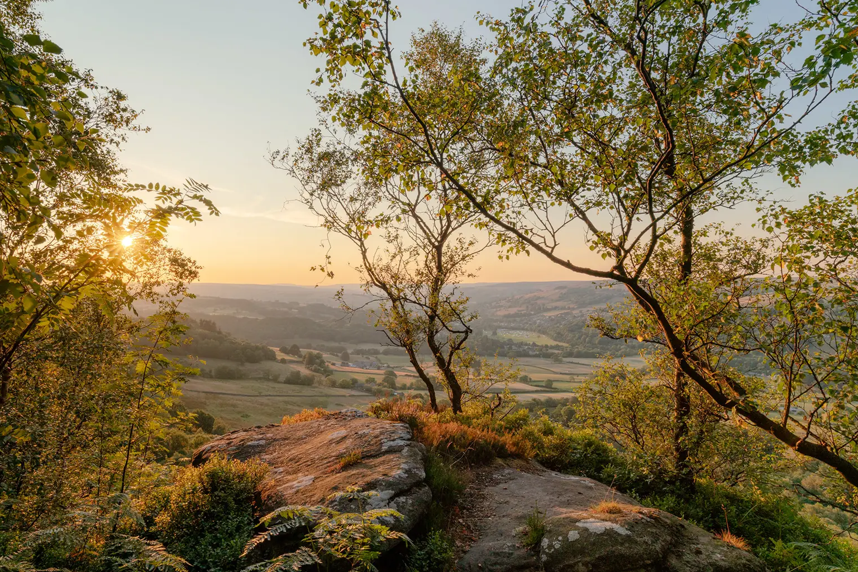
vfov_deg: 61.9
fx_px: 477
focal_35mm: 20
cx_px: 378
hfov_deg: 83.6
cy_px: 300
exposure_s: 1/100
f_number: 11
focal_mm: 16
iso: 200
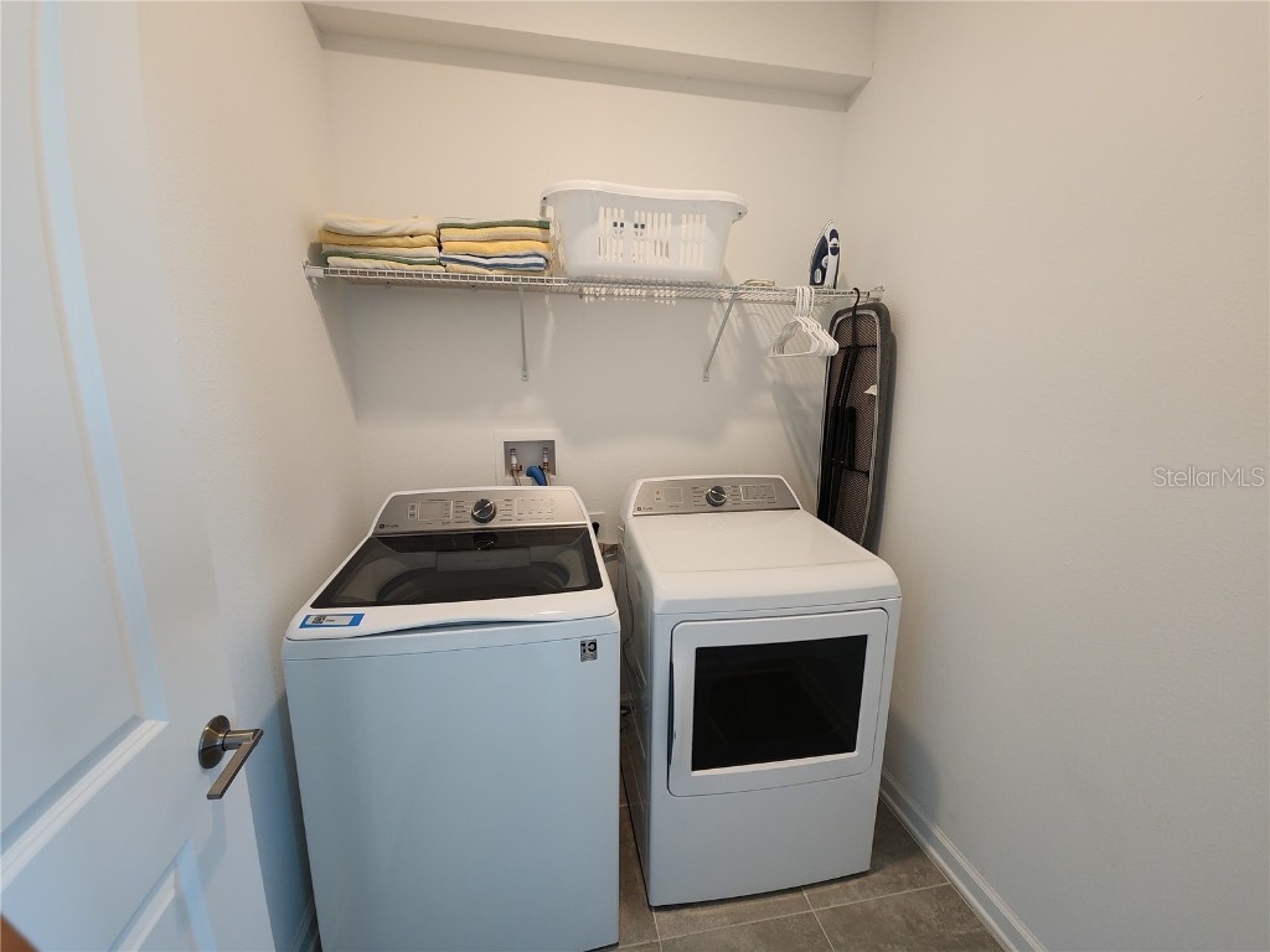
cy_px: 476
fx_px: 477
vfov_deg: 89.9
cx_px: 635
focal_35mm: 13
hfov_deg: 106.2
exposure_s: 1/60
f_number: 2.2
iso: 160
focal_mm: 2.2
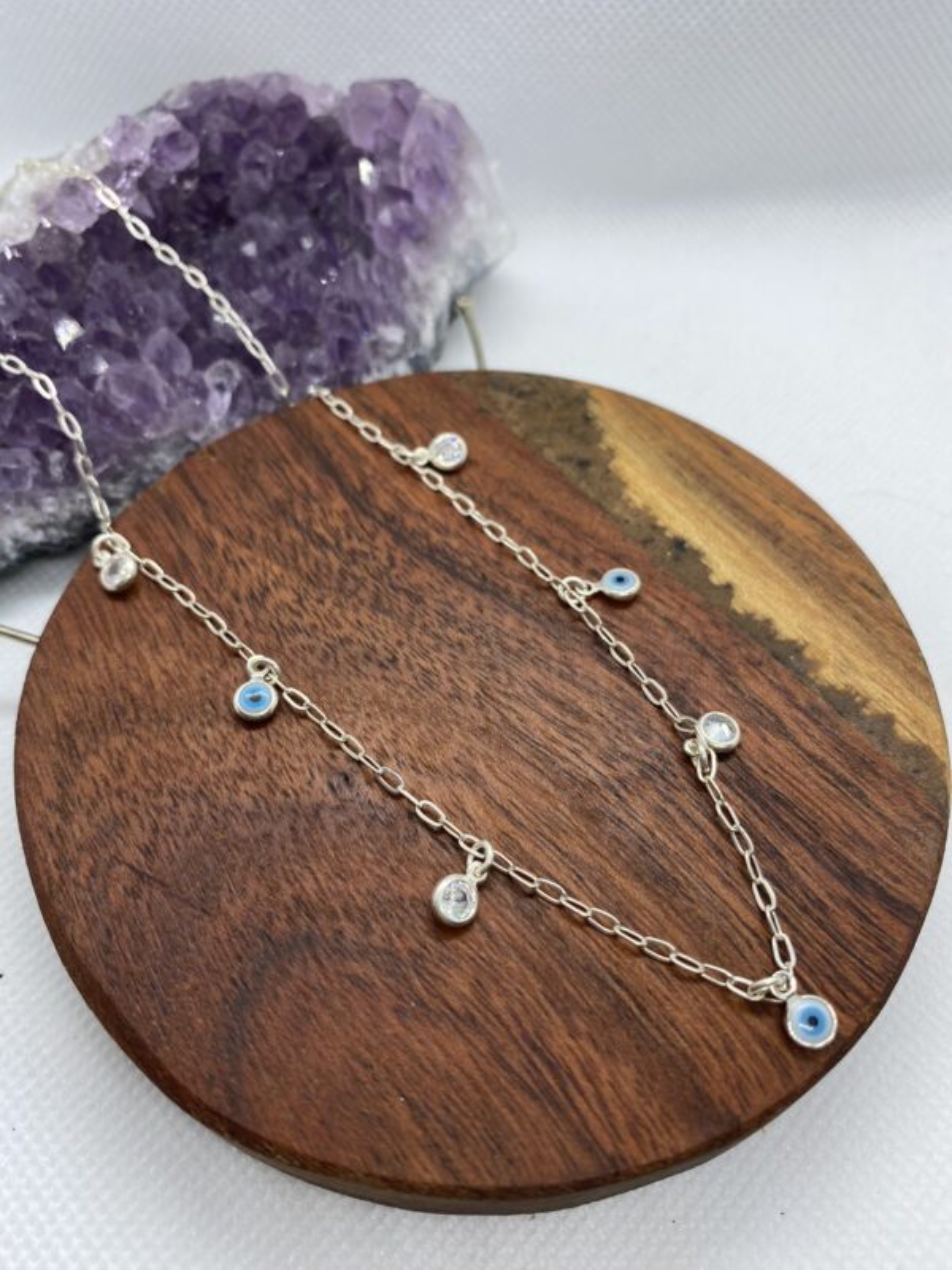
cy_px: 635
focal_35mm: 26
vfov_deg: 67.3
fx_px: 953
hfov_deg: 53.1
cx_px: 476
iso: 32
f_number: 1.8
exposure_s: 1/179
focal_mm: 4.25
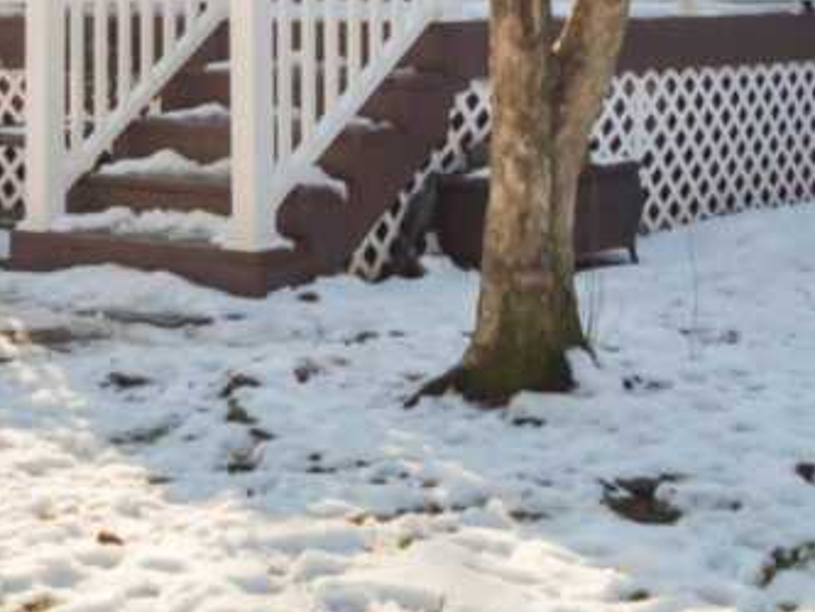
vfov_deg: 15.8
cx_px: 463
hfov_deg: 22.7
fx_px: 2026
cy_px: -296
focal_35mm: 86
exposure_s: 1/1000
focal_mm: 14
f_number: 3.2
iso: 200
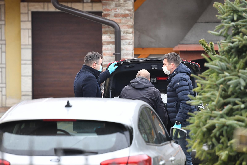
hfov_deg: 10.8
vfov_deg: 7.2
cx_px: 124
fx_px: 1303
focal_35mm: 190
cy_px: 82
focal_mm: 190
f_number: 5
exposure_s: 1/800
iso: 800
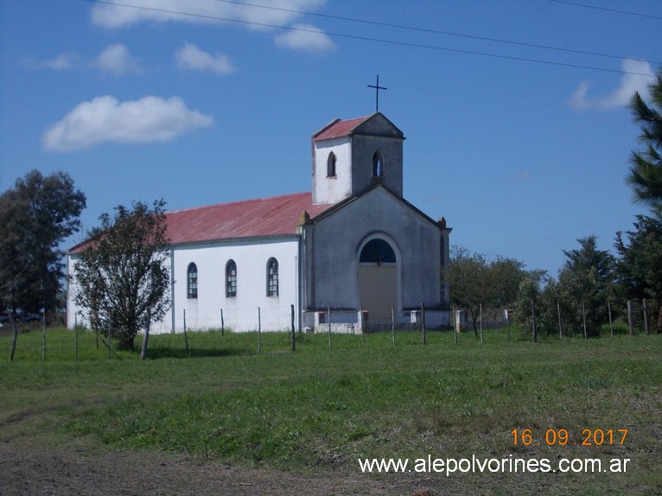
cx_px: 331
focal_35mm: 82
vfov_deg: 18.0
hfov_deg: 23.8
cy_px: 248
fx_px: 1568
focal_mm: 11.6
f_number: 9.6
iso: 80
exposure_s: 1/250
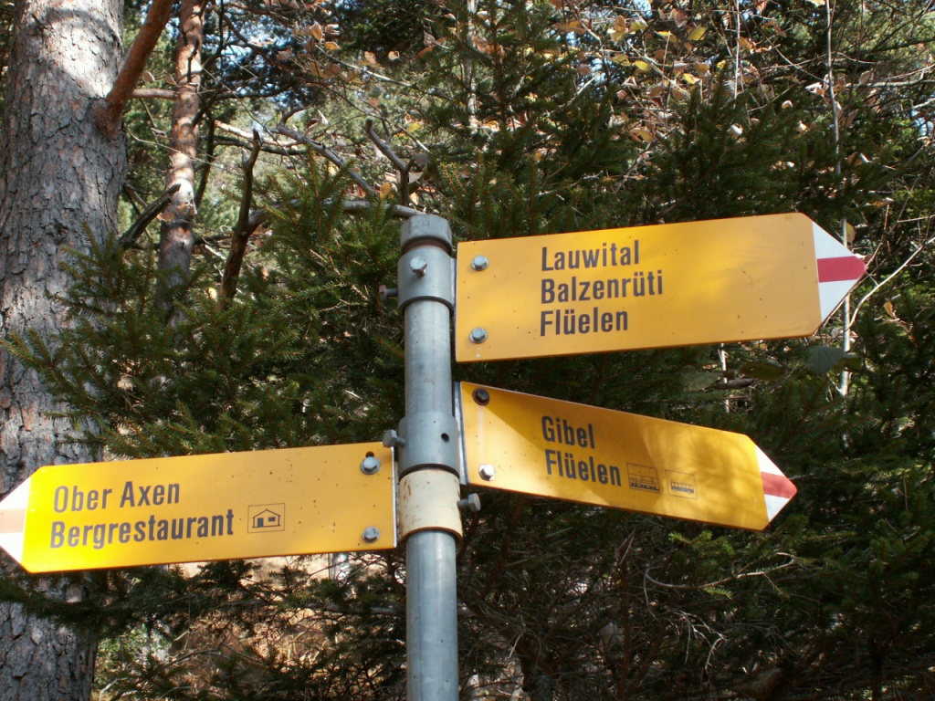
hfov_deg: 32.2
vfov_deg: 24.4
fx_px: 1621
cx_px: 468
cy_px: 350
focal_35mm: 60
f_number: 3.2
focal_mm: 10.02
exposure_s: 1/100
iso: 50
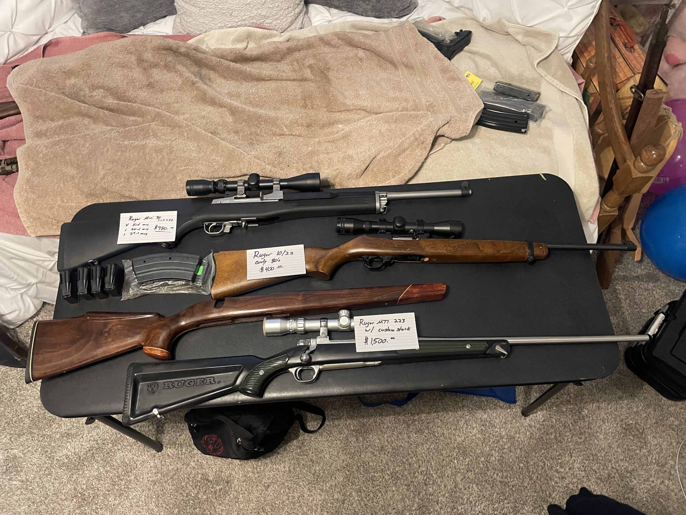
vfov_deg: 53.1
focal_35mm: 26
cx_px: 343
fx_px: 515
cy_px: 258
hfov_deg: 67.3
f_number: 1.6
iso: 500
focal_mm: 4.2
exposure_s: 1/40
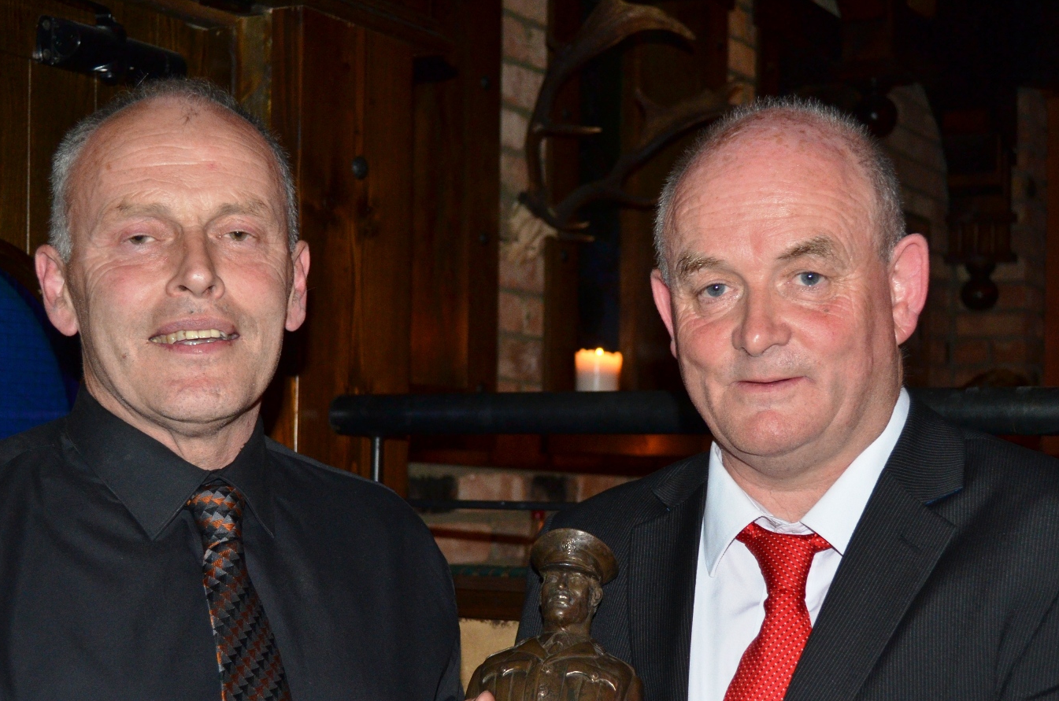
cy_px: 508
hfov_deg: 31.6
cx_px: 540
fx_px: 1871
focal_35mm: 64
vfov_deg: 21.1
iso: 800
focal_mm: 29
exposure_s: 1/60
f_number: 4.5
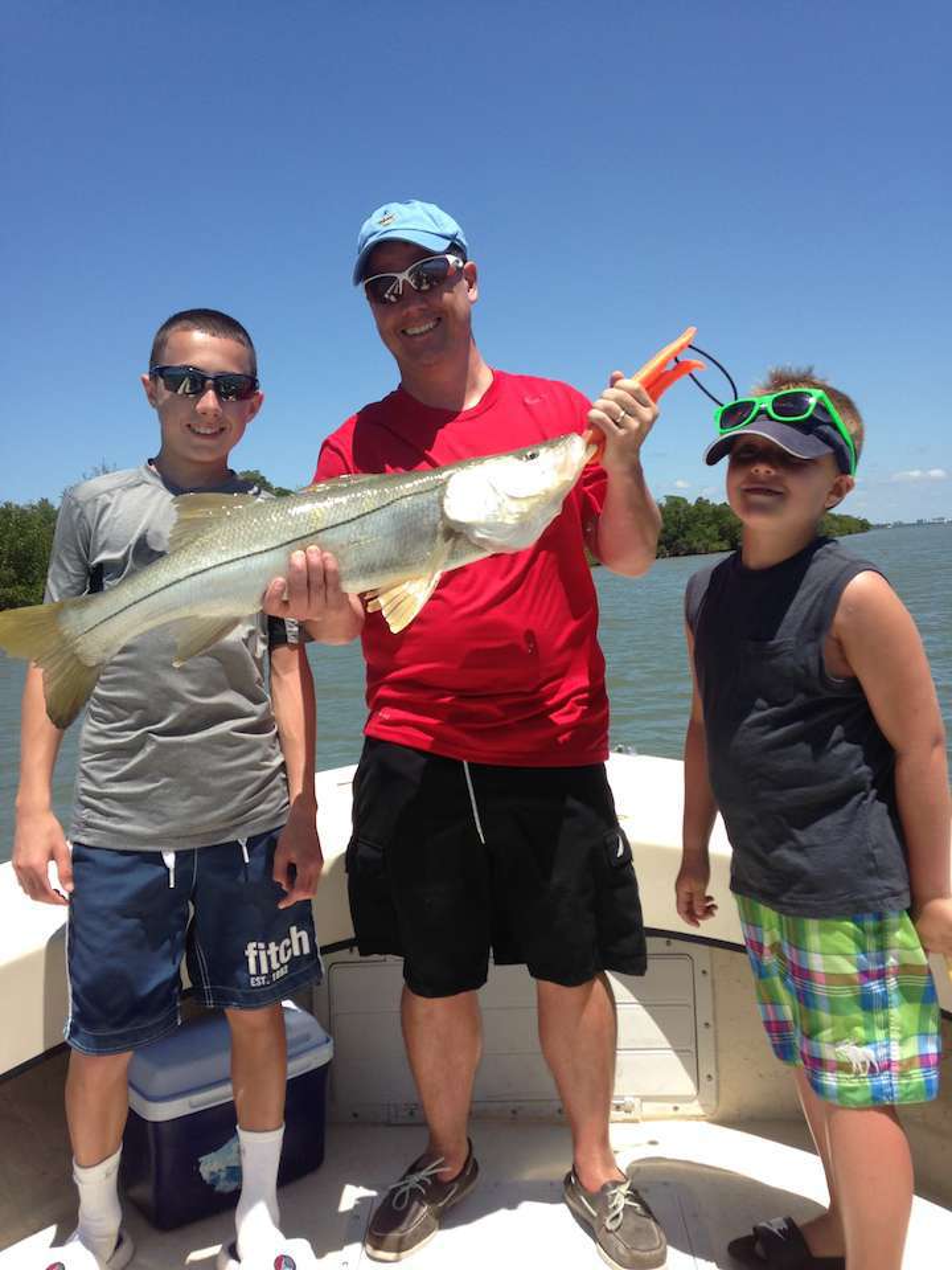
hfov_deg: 42.9
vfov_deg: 55.4
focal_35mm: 33
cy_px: 635
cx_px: 476
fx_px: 1210
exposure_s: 1/1427
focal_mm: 4.12
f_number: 2.4
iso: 50
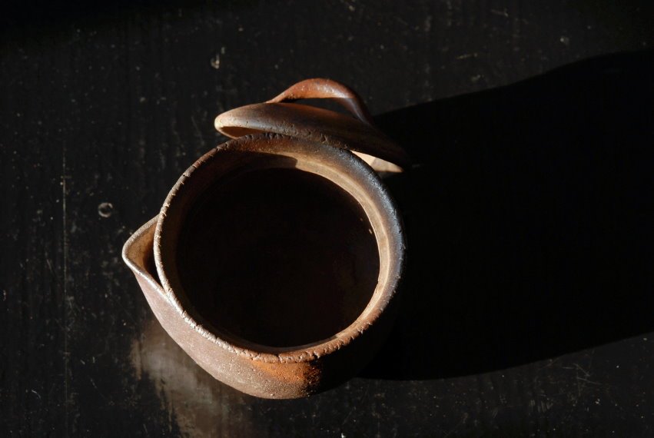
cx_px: 327
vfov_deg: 8.7
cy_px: 219
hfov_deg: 13.0
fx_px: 2865
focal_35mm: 158
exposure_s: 1/80
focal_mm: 105
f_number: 10
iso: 400
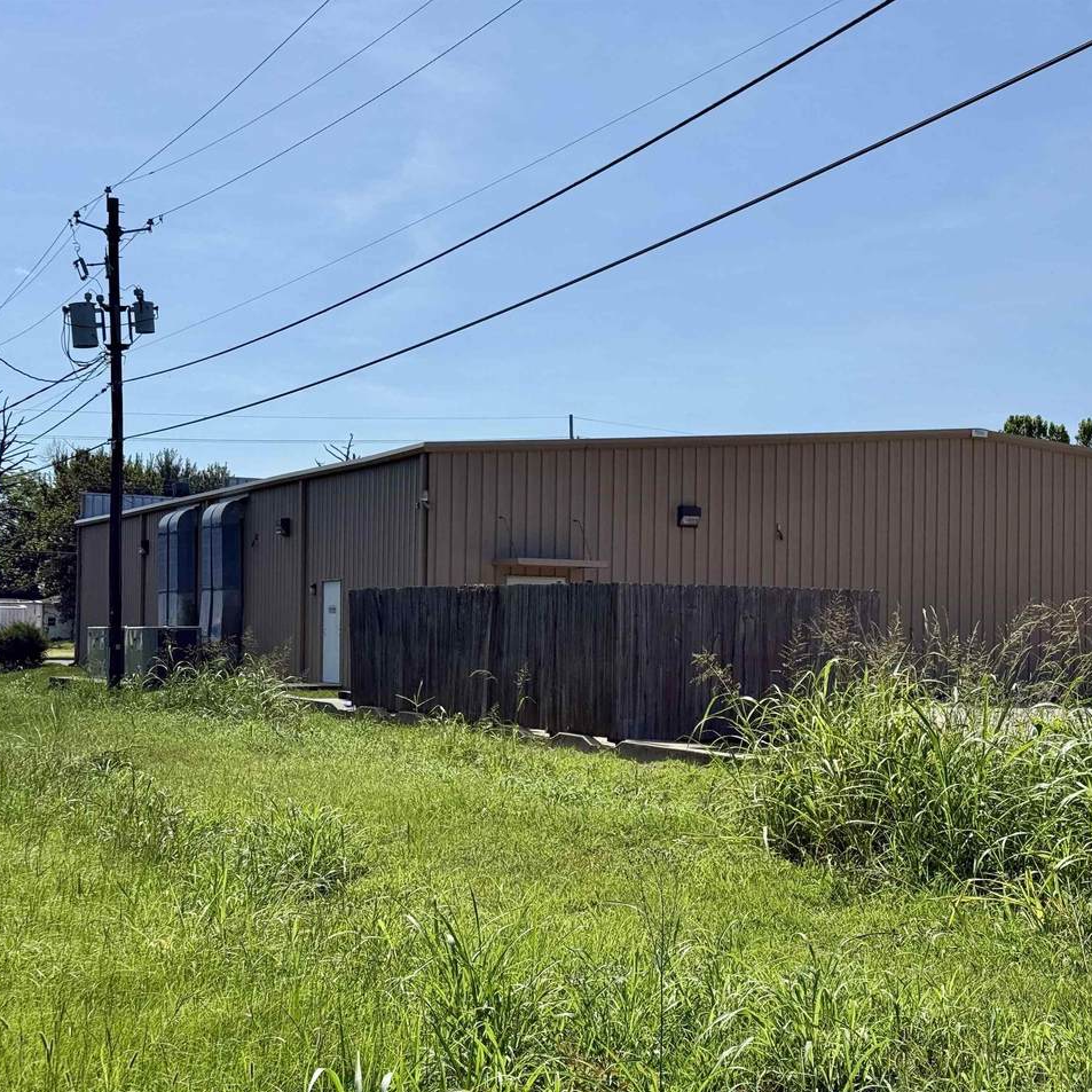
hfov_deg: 29.9
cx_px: 702
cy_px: 549
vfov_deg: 30.0
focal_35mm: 57
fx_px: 2034
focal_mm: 6.76
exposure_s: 1/7874
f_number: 1.78
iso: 64
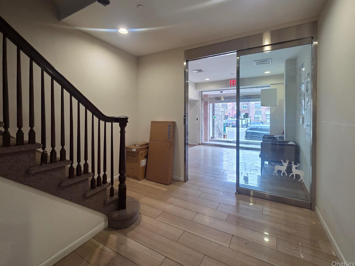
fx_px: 154
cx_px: 168
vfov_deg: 81.3
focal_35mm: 15
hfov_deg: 98.1
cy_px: 115
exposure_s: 1/60
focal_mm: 2.2
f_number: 2.2
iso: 200
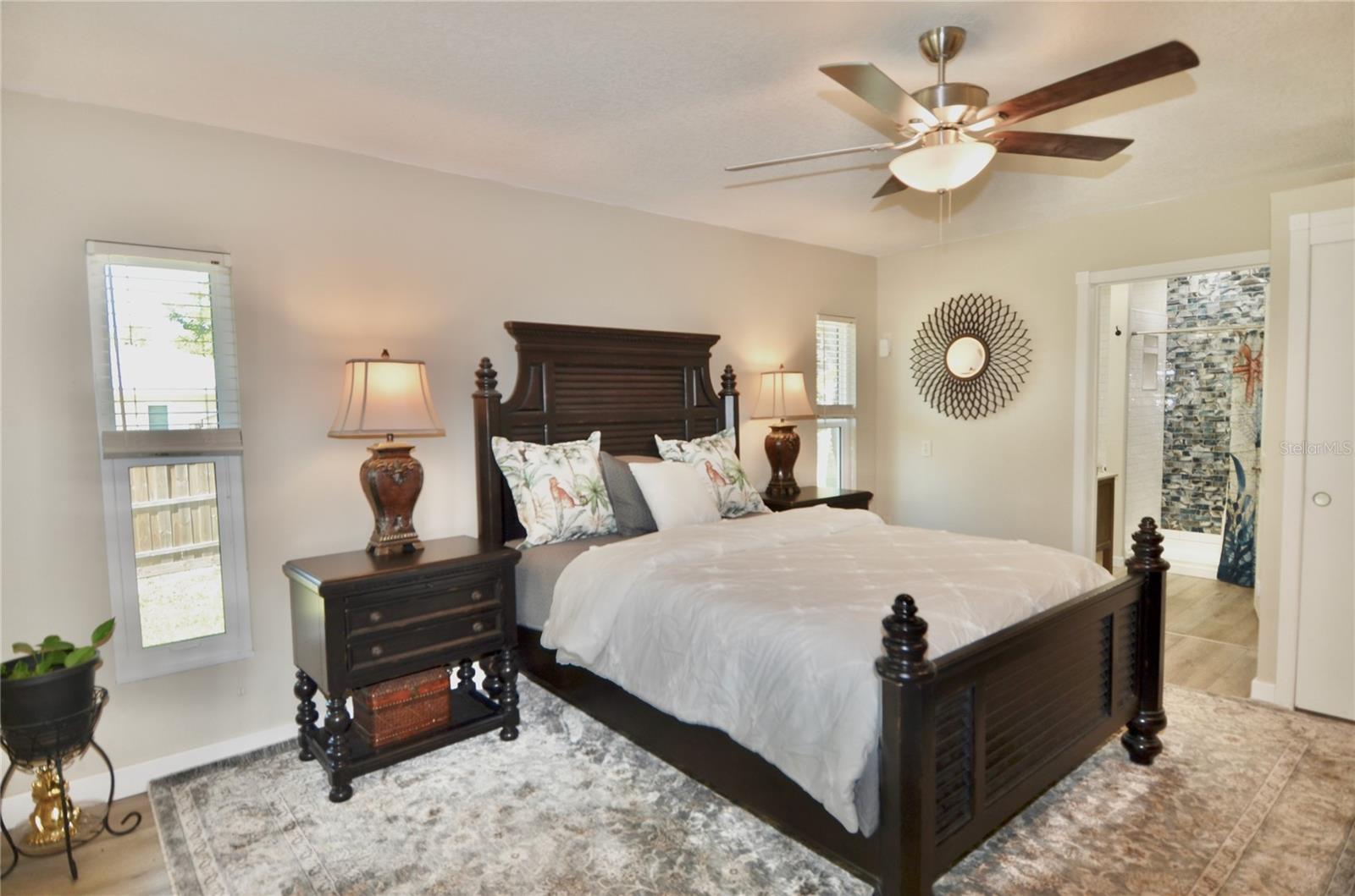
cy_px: 448
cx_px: 678
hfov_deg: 53.2
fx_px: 1352
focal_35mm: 36
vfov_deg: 36.7
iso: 200
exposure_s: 1/80
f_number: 4.5
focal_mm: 24
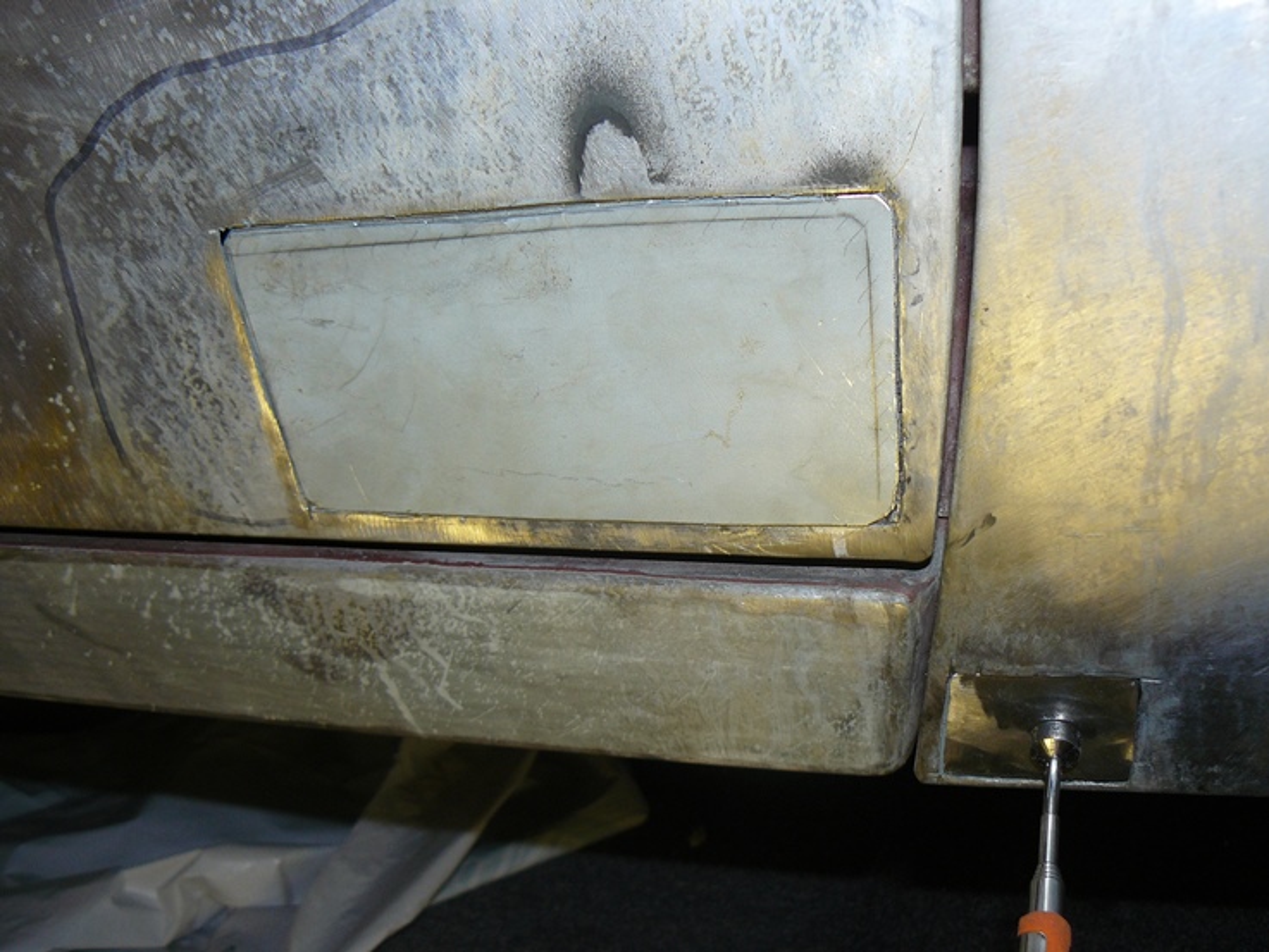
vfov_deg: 39.7
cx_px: 634
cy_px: 476
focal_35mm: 36
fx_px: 1320
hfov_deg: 51.3
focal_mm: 6
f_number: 2.8
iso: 100
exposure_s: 1/25
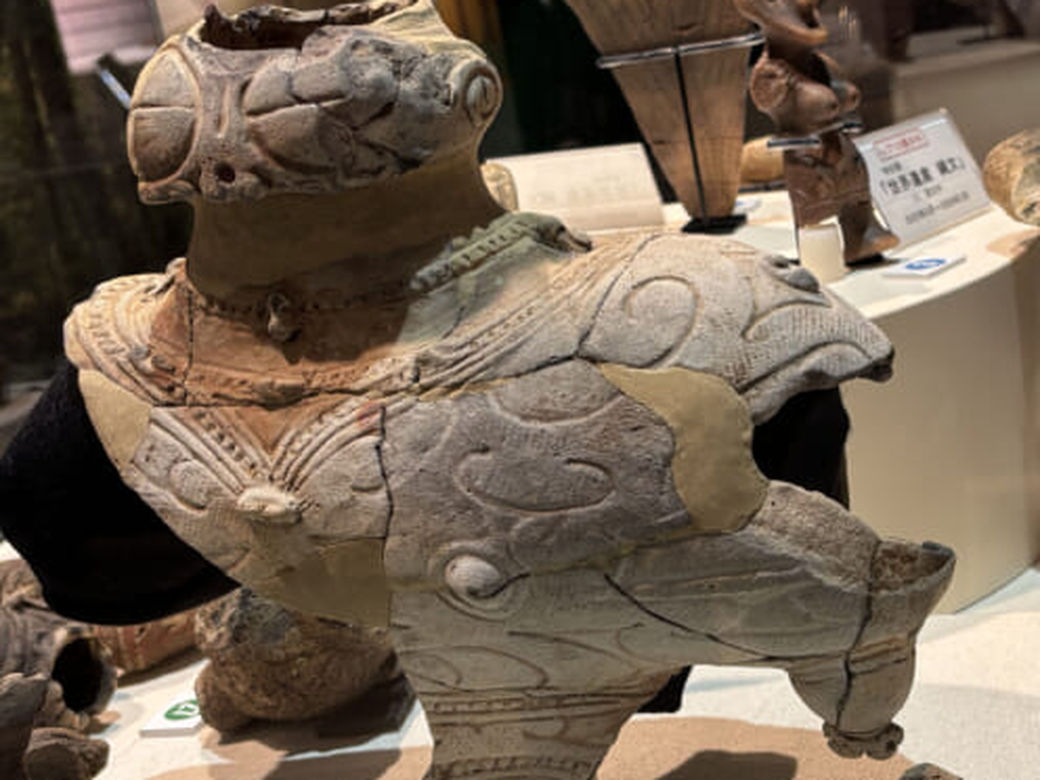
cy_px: 427
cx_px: 835
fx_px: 1682
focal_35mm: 56
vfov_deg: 26.1
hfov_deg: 33.3
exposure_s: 1/53
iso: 125
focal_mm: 5.96
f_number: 1.6
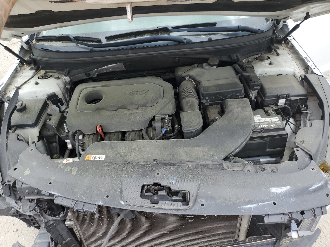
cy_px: 124
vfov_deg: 53.1
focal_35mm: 26
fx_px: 248
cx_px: 165
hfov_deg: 67.3
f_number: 1.5
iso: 50
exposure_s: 1/217
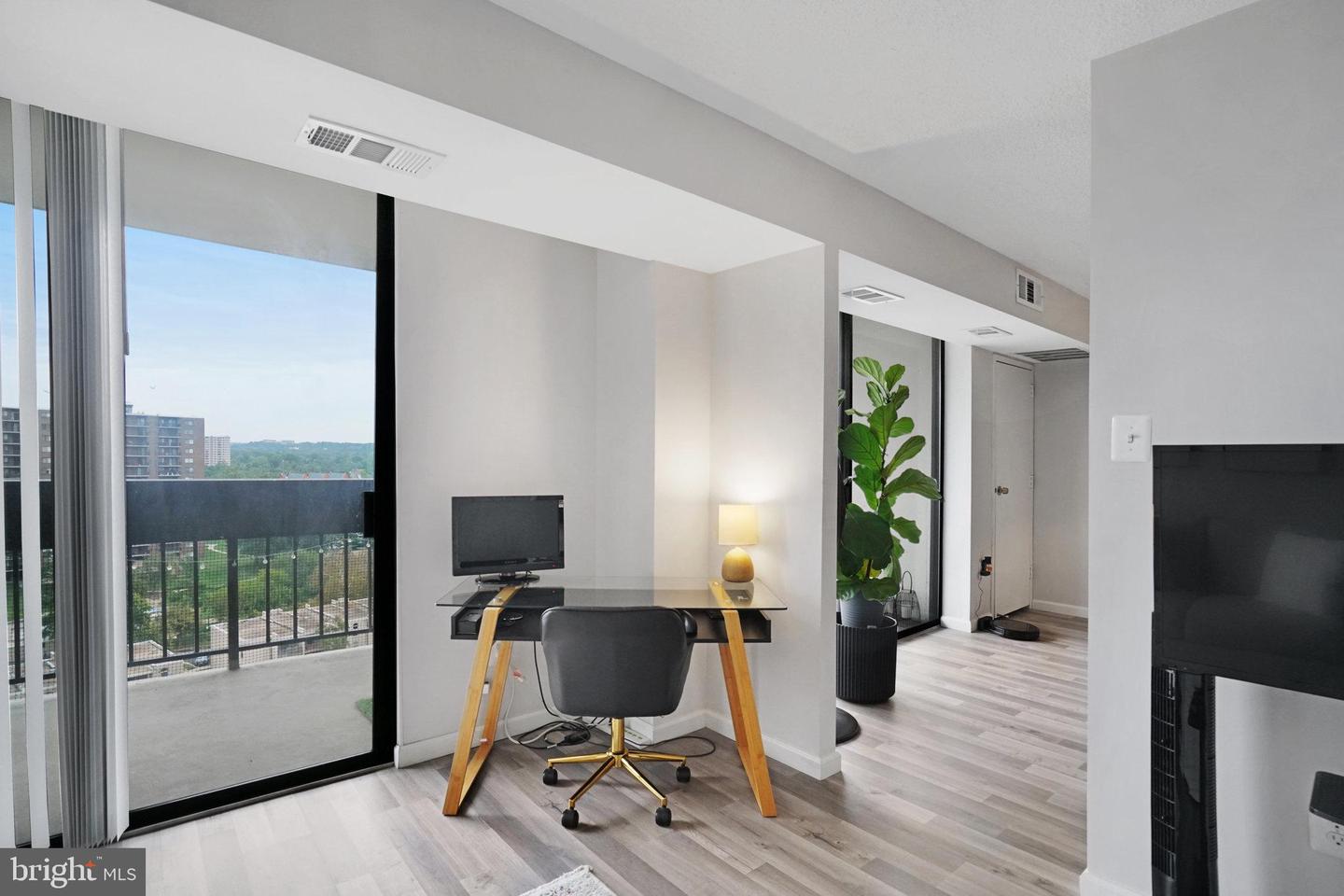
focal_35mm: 16
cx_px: 672
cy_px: 448
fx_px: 597
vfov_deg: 73.7
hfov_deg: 96.7
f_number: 8
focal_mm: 16
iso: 1250
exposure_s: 1/160
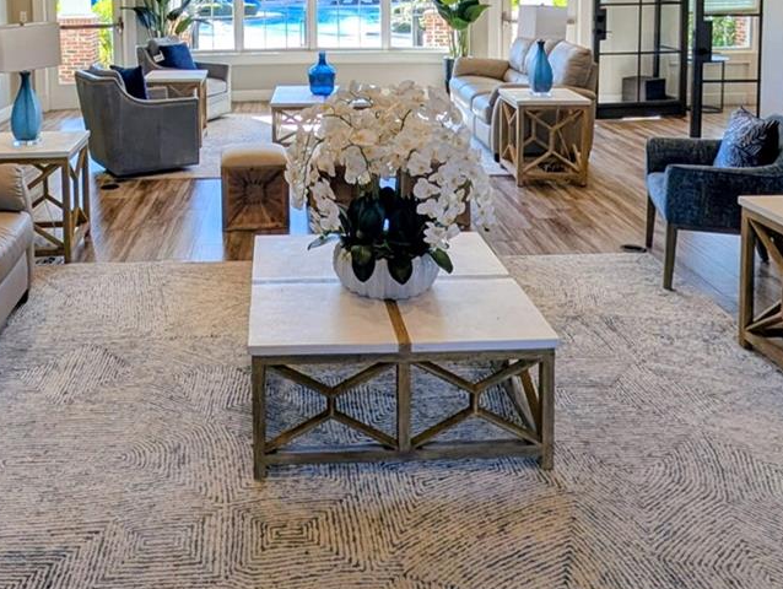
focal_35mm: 30
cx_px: 297
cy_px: 21
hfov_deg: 59.2
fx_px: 679
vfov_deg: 41.7
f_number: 1.7
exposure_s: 1/440
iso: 51
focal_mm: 2.02
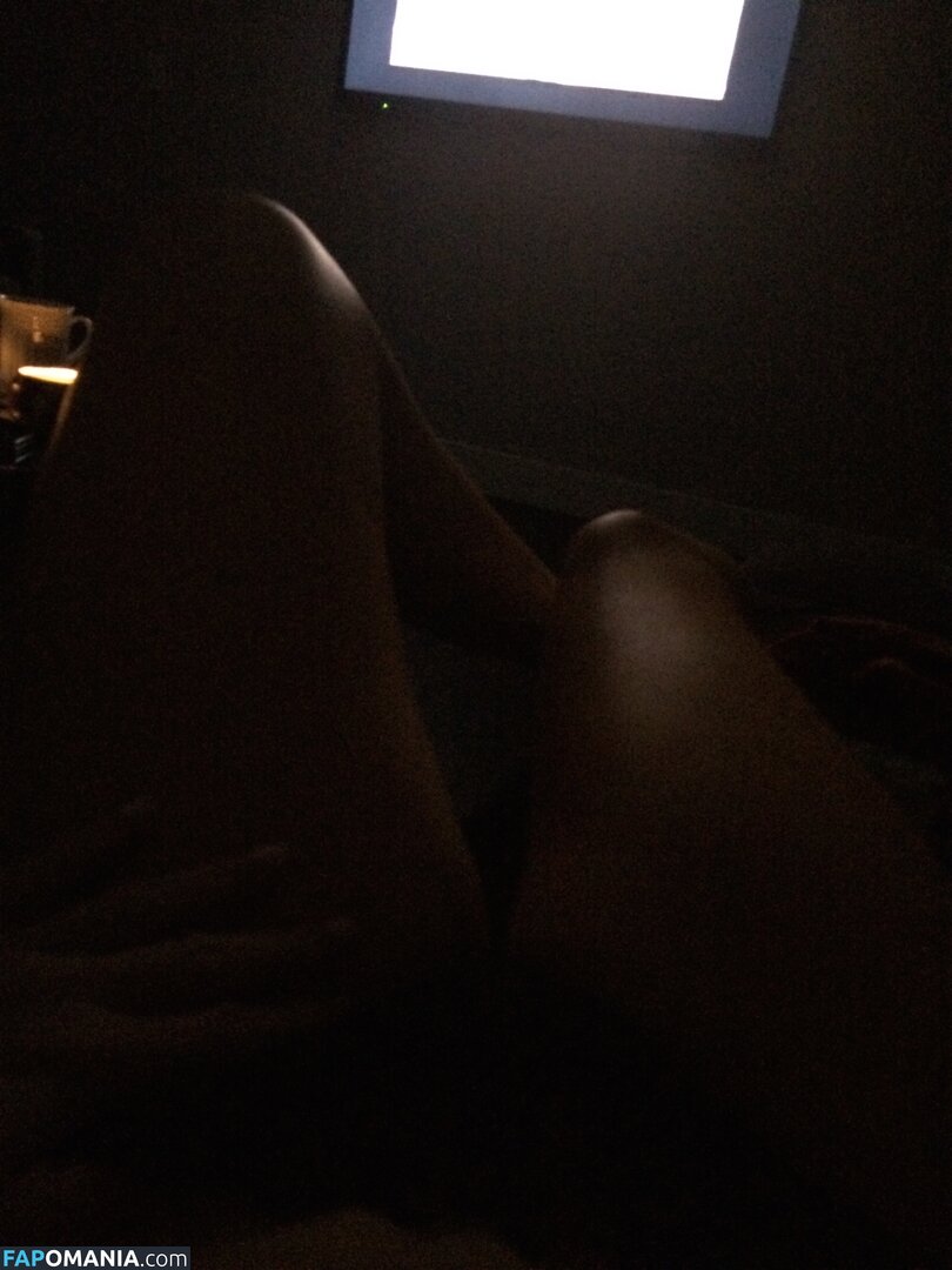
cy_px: 635
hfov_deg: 48.2
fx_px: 1063
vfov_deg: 61.7
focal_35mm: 29
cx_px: 476
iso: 2000
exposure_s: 1/15
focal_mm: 4.15
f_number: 2.2
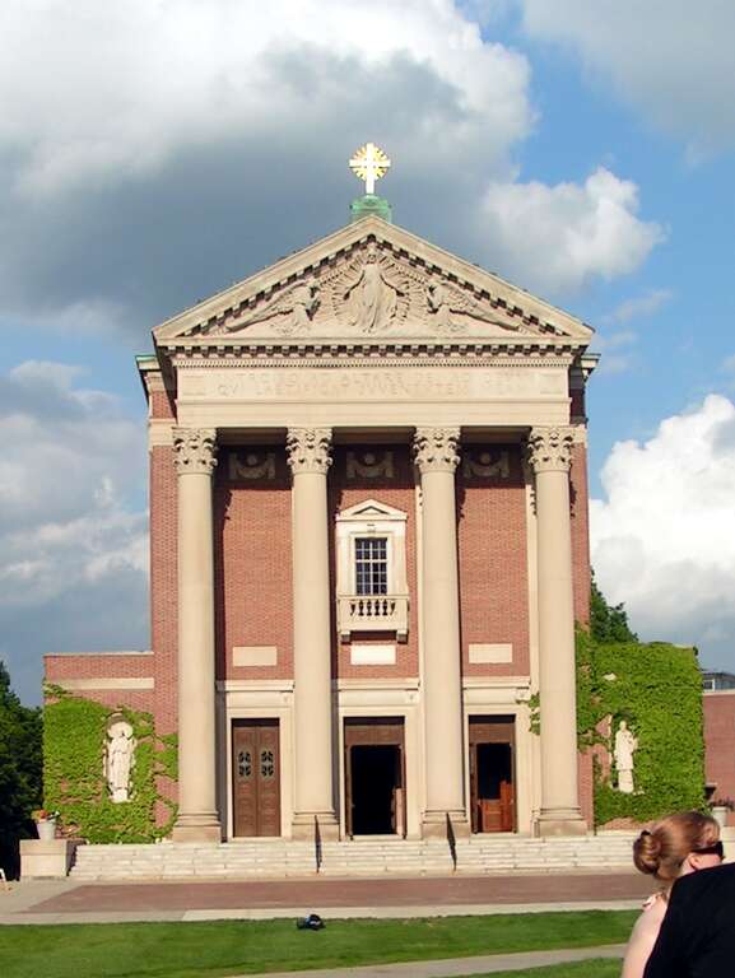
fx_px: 1103
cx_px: 368
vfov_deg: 47.8
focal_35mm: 39
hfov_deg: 36.9
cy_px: 489
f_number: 5.6
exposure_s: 1/500
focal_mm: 6
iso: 50
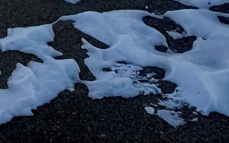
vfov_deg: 7.0
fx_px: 961
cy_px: -372
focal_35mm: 154
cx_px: -115
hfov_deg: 12.9
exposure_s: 1/17544
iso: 80
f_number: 1.78
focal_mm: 6.76
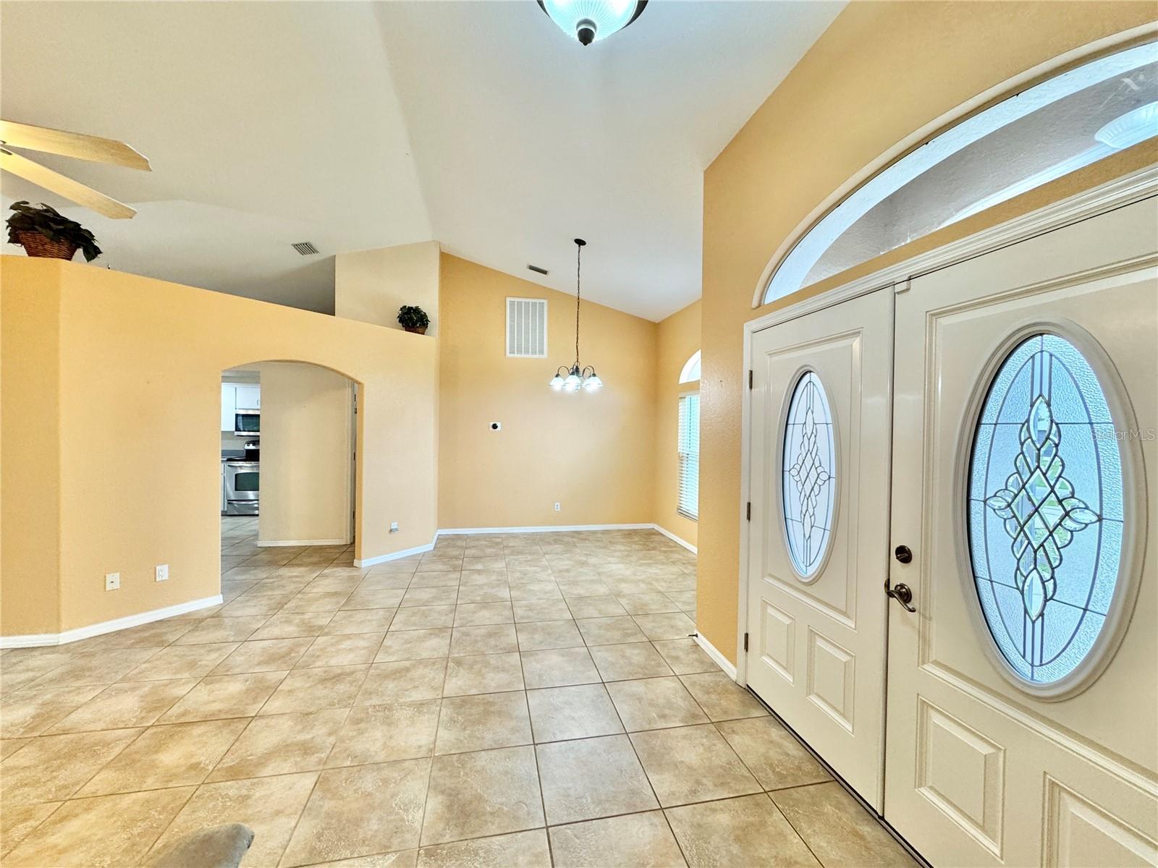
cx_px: 579
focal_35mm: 14
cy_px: 434
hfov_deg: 102.1
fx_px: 468
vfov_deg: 85.7
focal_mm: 2.22
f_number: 2.2
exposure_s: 1/120
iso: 250
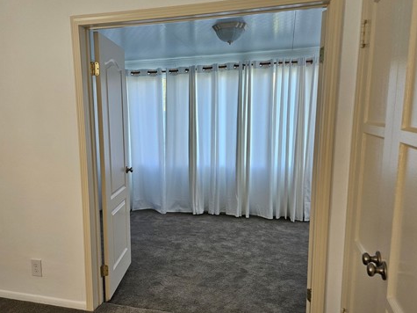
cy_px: 181
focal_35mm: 31
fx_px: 373
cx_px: 167
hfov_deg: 57.9
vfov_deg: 45.3
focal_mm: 5.4
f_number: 1.8
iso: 125
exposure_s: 1/120
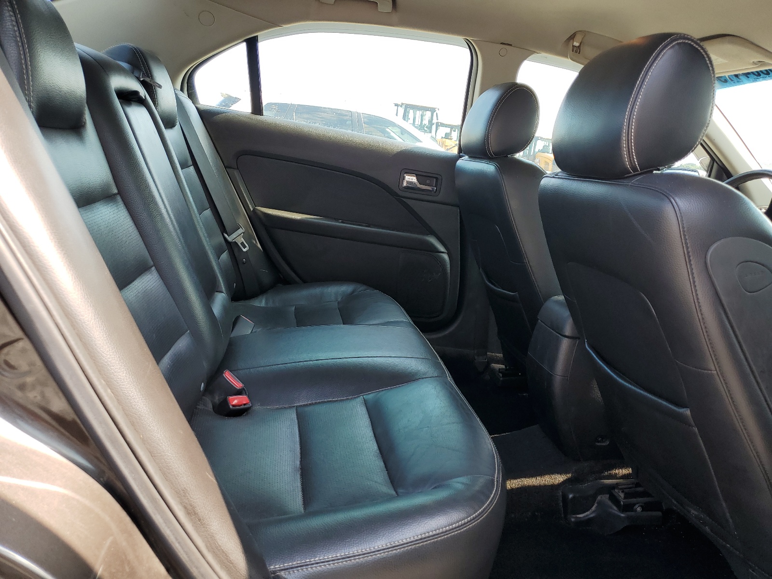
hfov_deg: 67.3
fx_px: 580
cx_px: 386
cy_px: 290
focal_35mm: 26
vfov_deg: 53.1
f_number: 1.5
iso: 50
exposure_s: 1/294
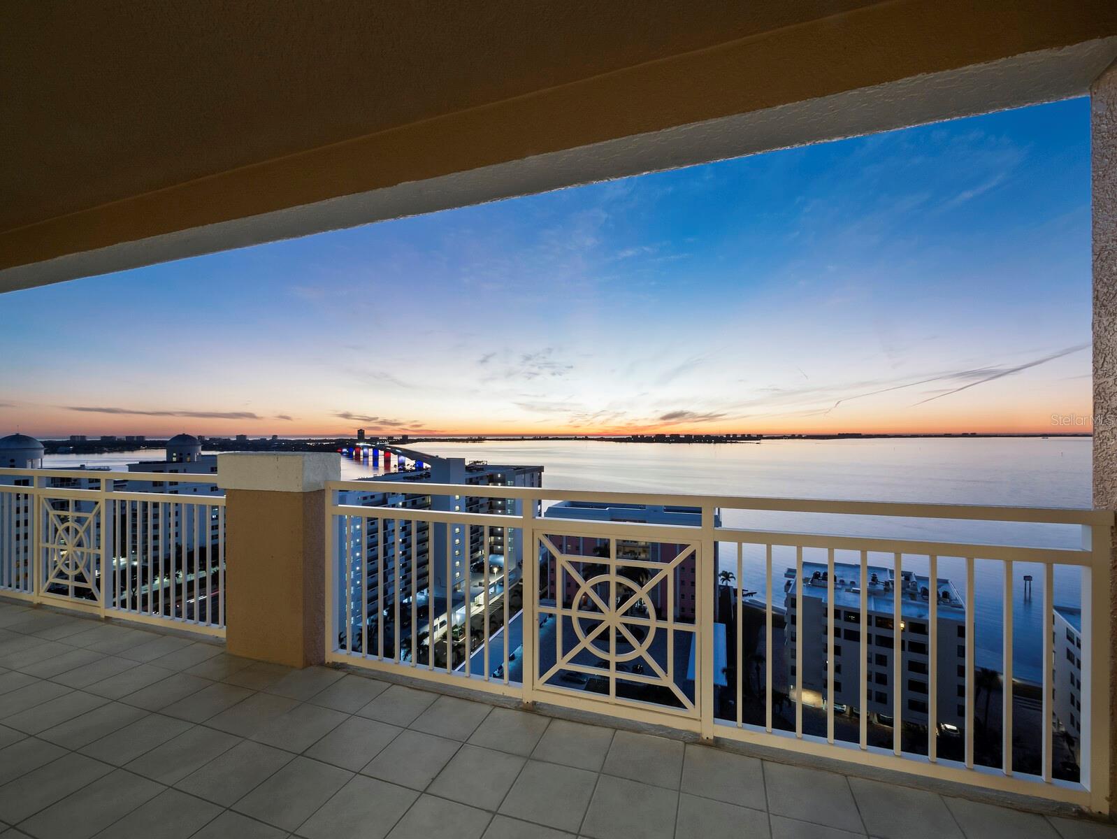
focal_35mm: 14
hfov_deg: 102.0
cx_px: 558
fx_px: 452
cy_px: 420
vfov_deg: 85.7
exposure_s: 2.5
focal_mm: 7
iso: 320
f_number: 14
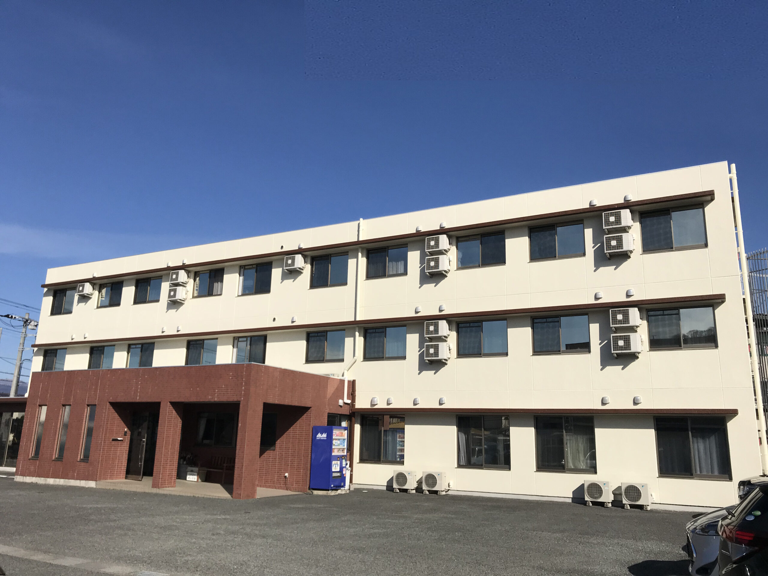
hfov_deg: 63.4
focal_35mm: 28
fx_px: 621
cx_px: 384
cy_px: 288
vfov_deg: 49.7
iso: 20
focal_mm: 3.99
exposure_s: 1/5650
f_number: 1.8
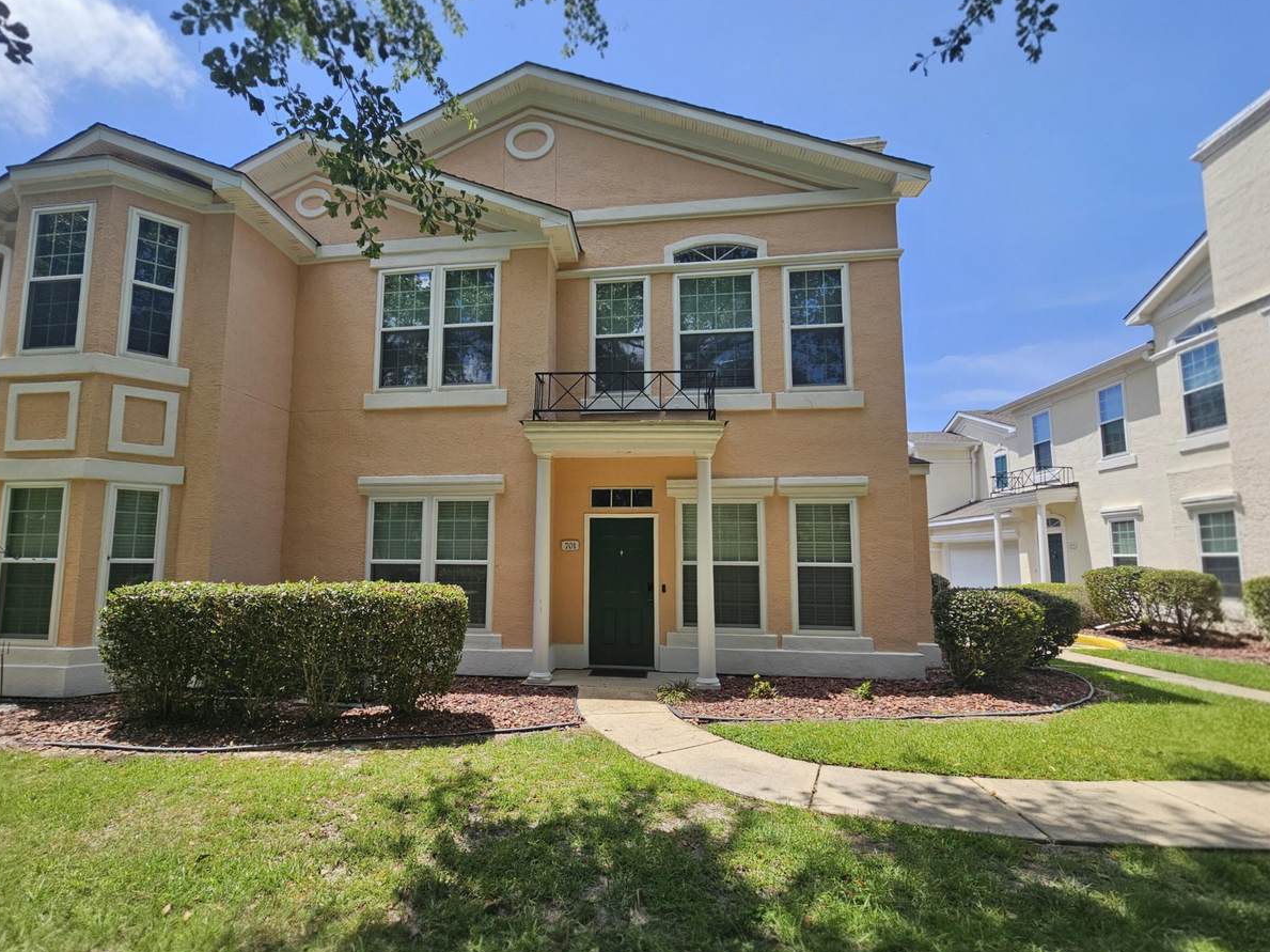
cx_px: 587
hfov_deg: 101.9
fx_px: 513
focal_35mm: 14
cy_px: 505
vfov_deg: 85.5
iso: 50
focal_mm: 2.2
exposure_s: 1/1667
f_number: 2.2
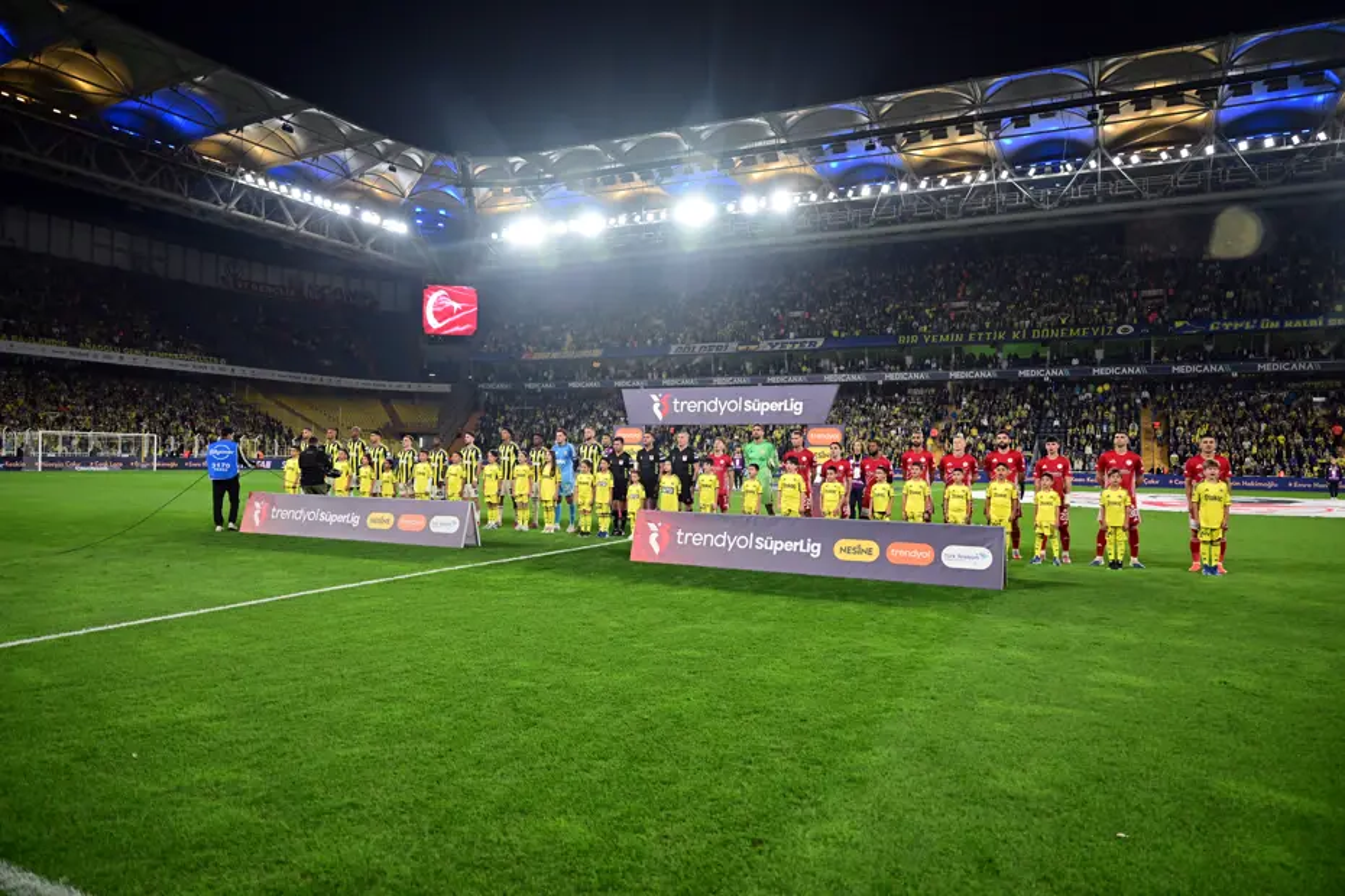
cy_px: 448
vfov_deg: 53.1
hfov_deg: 73.7
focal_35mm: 24
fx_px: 897
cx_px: 672
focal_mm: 24
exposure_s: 1/3200
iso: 3200
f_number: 2.8
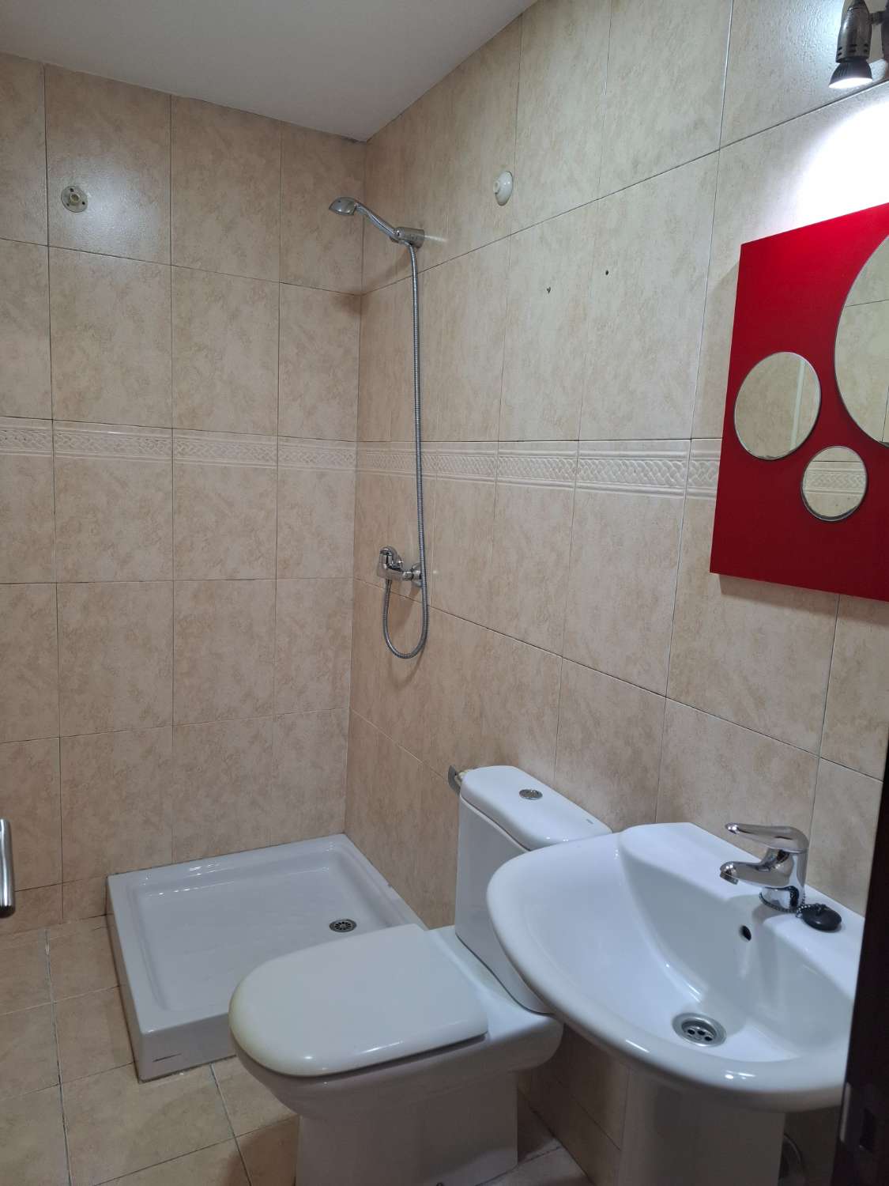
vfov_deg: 73.9
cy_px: 593
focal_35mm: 23
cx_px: 444
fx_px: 788
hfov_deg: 58.9
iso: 160
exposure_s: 1/120
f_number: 1.8
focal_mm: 5.54
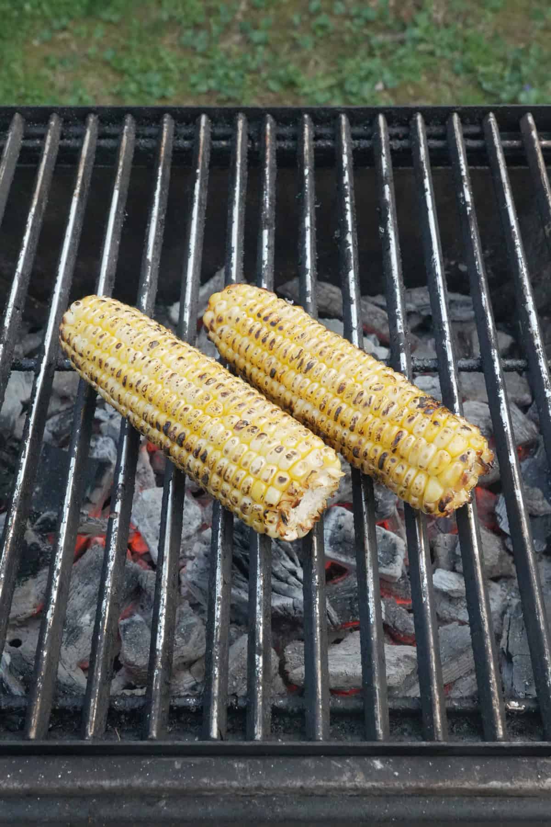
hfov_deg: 31.9
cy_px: 414
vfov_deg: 46.4
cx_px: 276
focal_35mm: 42
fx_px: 964
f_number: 9
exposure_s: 1/250
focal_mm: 28
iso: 5000
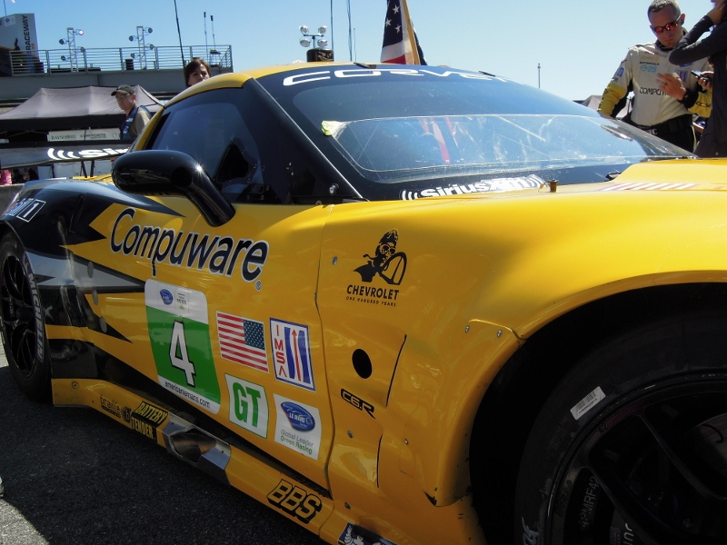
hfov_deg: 52.6
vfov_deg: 40.7
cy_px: 272
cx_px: 364
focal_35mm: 35
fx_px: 735
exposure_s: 1/1250
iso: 160
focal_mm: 6.3
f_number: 3.5
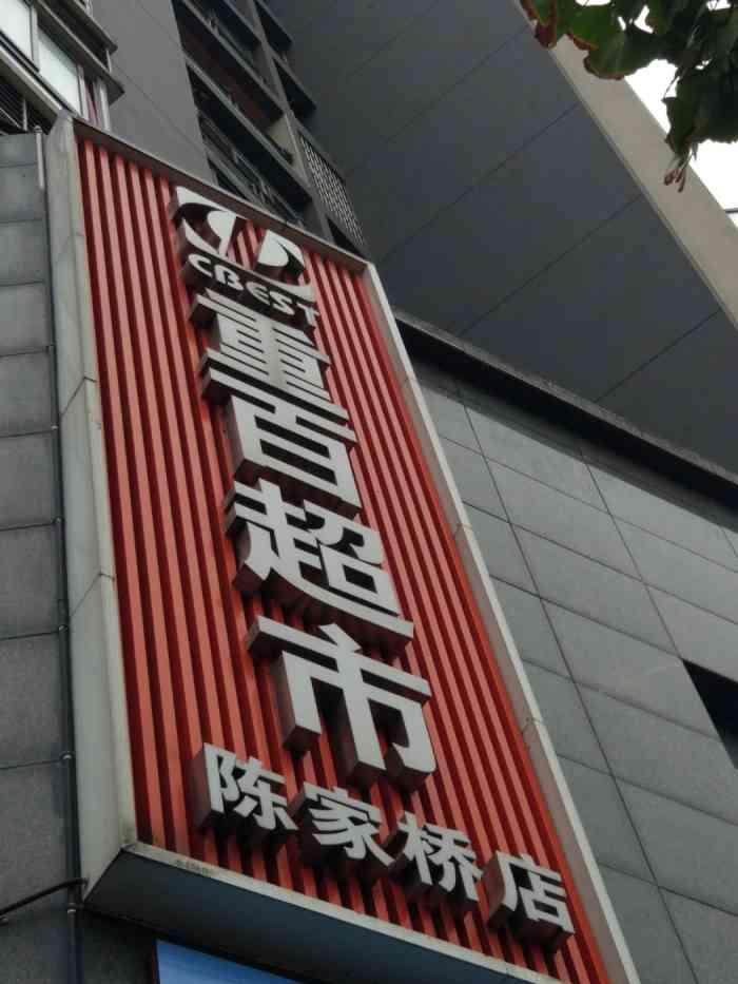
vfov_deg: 63.4
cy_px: 492
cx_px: 369
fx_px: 796
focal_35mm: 28
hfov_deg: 49.8
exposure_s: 1/263
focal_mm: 4.26
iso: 100
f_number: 2
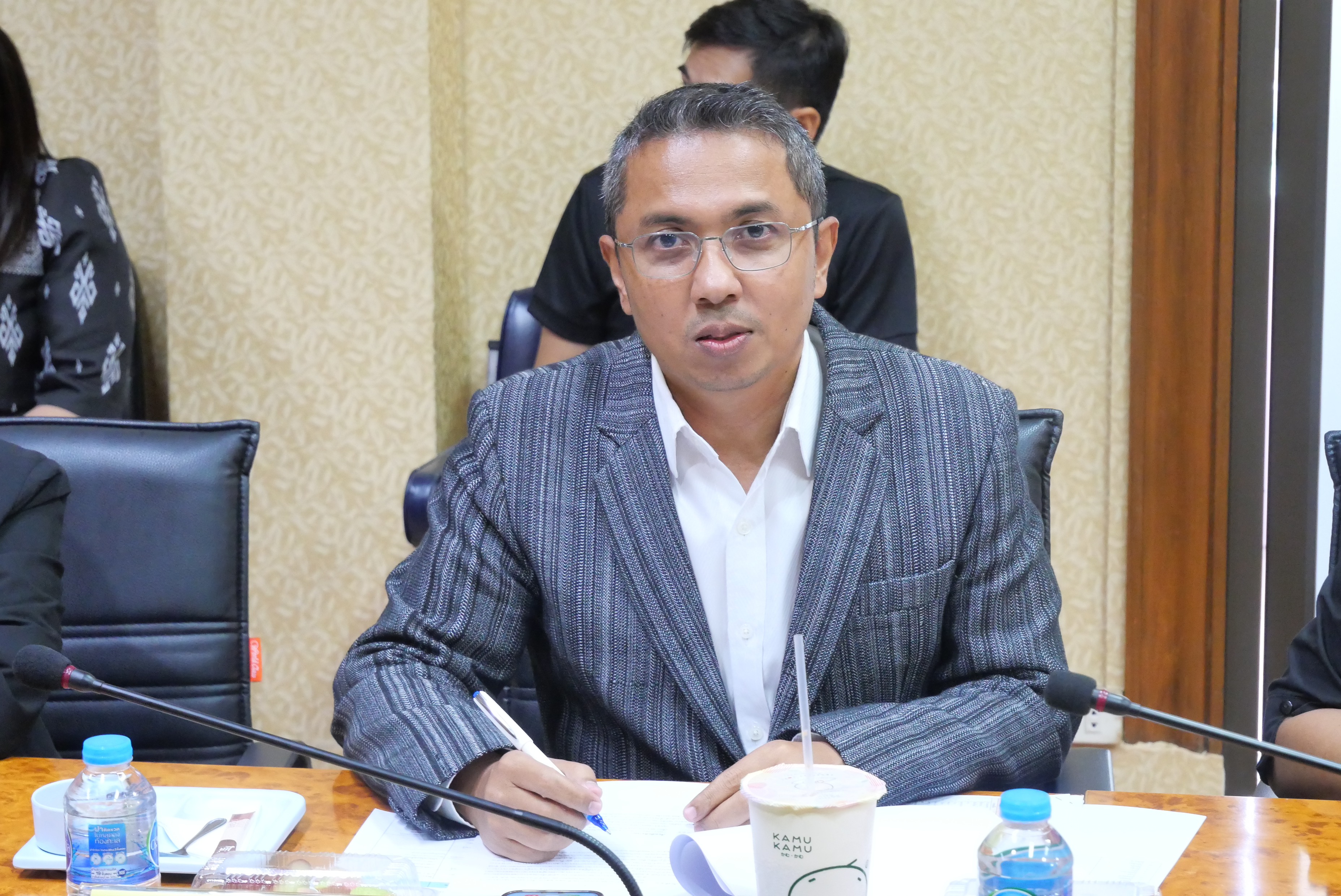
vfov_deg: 14.4
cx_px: 670
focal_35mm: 95
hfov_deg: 21.4
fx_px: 3541
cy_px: 448
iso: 3200
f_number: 5.6
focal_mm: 46
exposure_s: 1/15
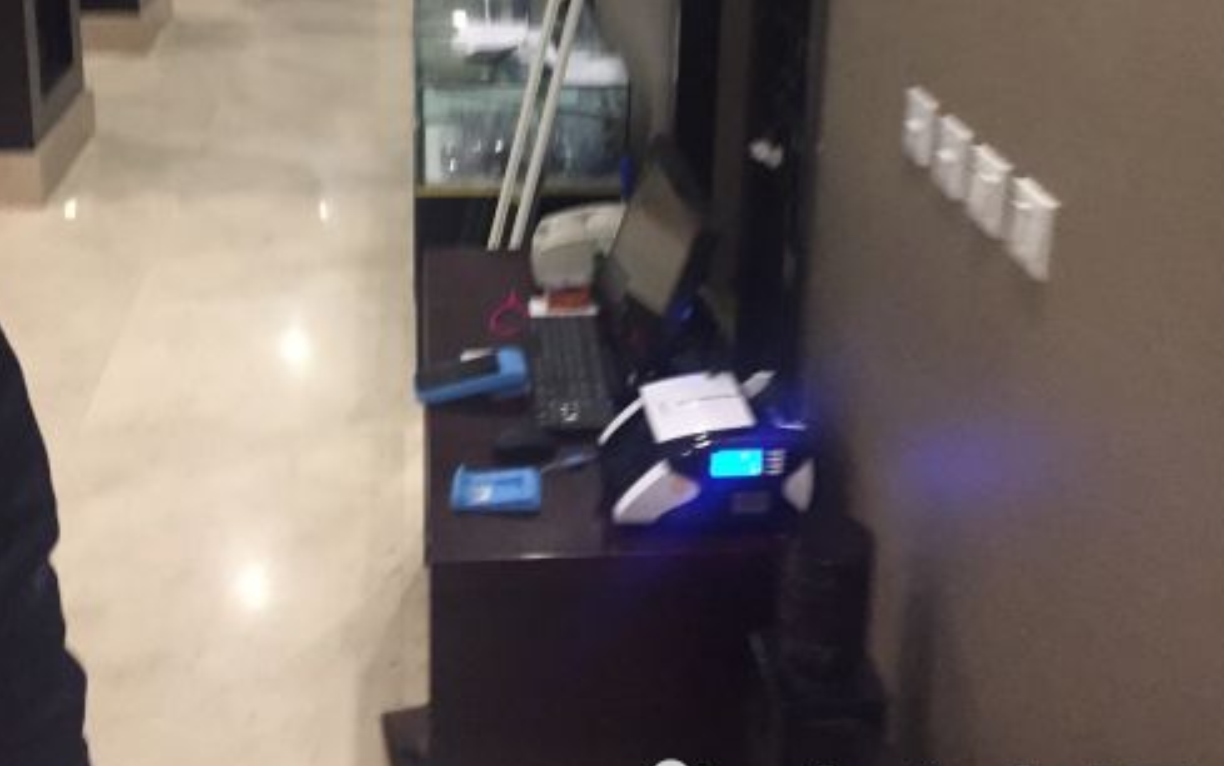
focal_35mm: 44
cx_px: 597
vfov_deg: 28.1
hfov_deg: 45.3
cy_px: 73
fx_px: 1468
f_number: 2.2
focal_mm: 4.15
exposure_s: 1/17
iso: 320
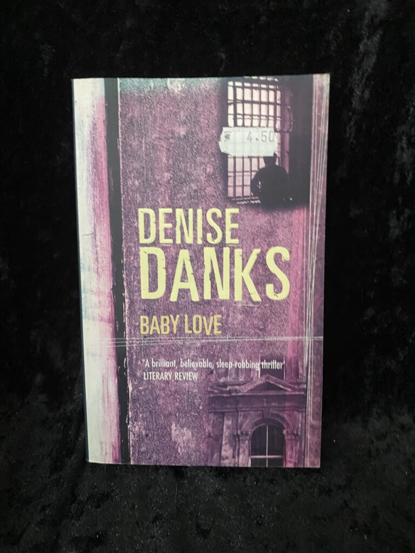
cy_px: 276
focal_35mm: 26
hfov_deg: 53.1
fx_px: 416
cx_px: 208
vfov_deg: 67.3
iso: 640
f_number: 1.8
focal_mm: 4.25
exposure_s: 1/30
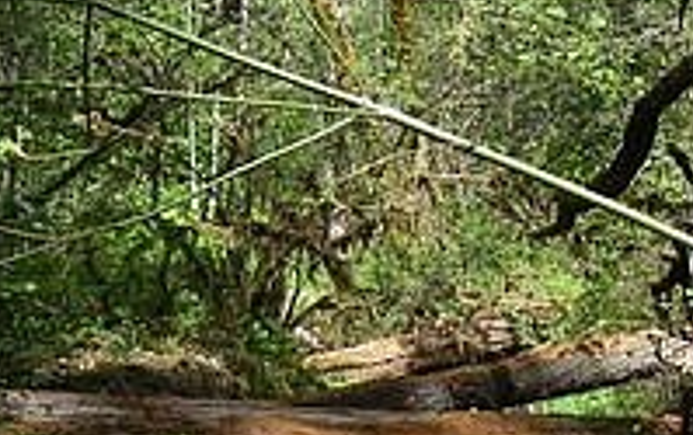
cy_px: 525
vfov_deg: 13.2
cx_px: 515
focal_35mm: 97
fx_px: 1835
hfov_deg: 21.2
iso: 64
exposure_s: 1/250
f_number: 3.3
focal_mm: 6.3
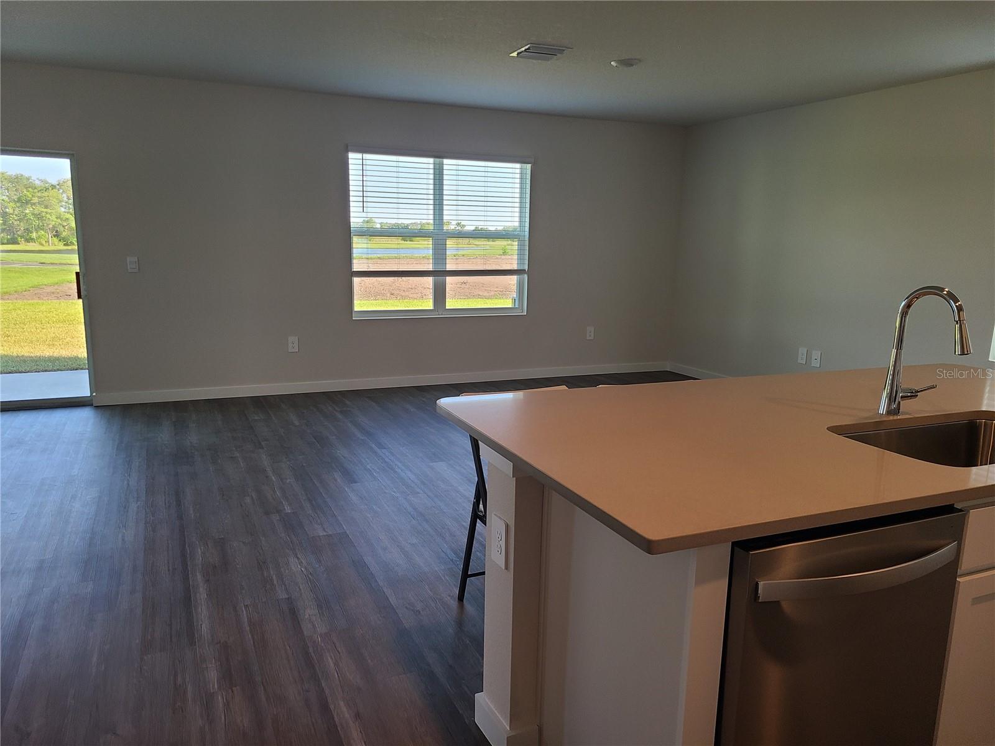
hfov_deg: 67.3
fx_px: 747
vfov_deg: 53.1
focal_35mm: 26
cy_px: 373
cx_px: 498
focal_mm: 5.4
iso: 80
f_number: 1.8
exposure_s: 1/120
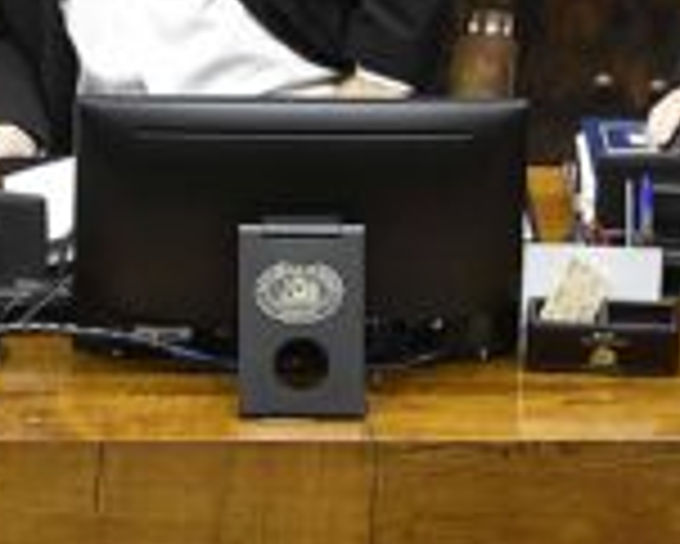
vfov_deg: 3.1
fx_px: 10109
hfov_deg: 3.8
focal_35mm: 502
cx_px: -428
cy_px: 548
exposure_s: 1/320
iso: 1000
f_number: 2.8
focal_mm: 70
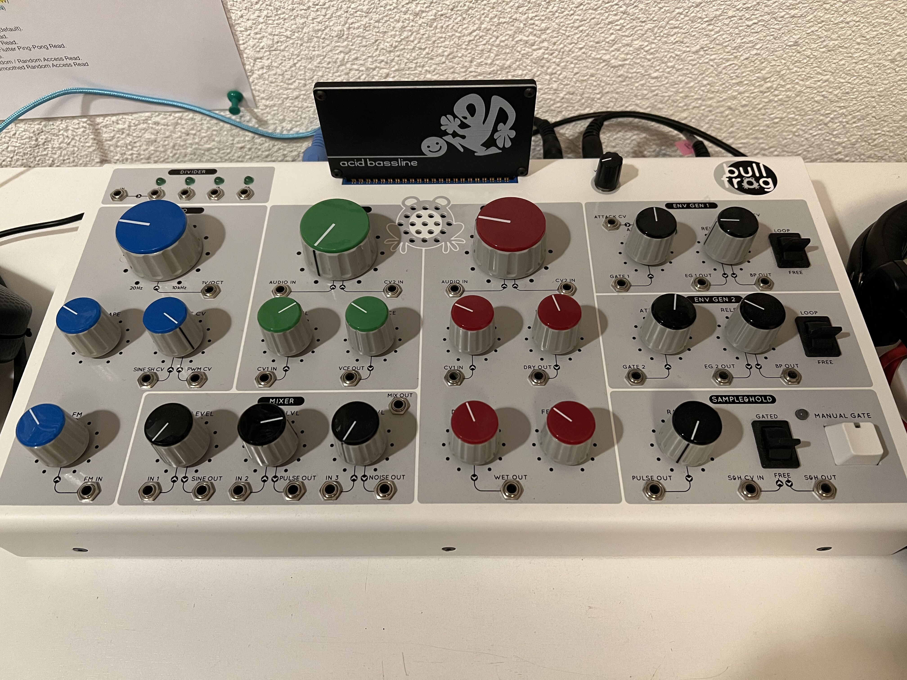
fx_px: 681
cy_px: 340
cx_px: 454
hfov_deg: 67.3
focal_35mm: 26
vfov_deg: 53.1
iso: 400
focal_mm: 5.7
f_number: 1.5
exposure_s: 1/50
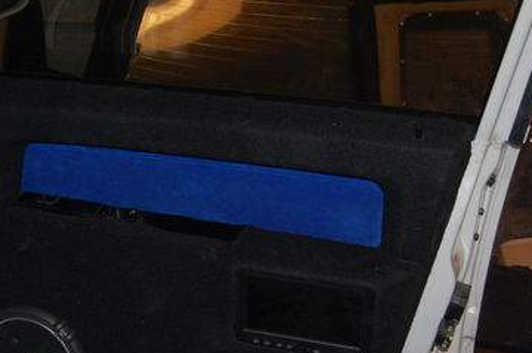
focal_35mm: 64
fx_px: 944
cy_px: 227
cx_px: 191
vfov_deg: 21.1
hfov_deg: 31.3
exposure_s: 1/60
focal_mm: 24
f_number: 4
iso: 400
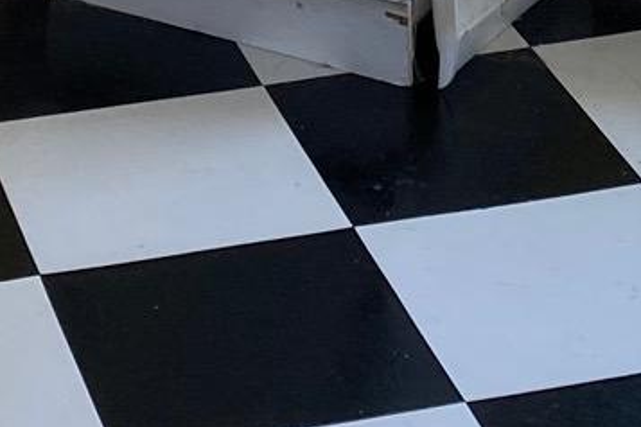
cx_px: 359
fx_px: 2760
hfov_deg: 13.2
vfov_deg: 8.3
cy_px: -484
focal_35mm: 155
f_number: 1.8
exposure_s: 1/60
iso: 64
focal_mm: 4.25
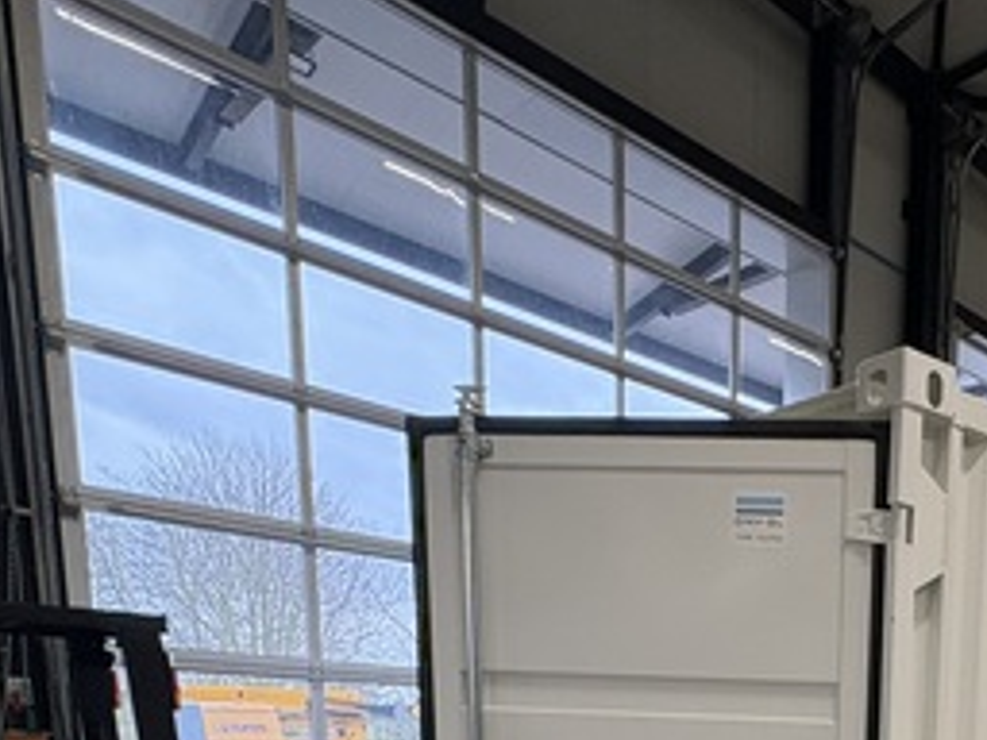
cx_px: 891
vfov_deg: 32.7
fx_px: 998
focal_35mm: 35
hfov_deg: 47.3
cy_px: 910
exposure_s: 1/100
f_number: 2.2
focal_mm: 2.22
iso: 320
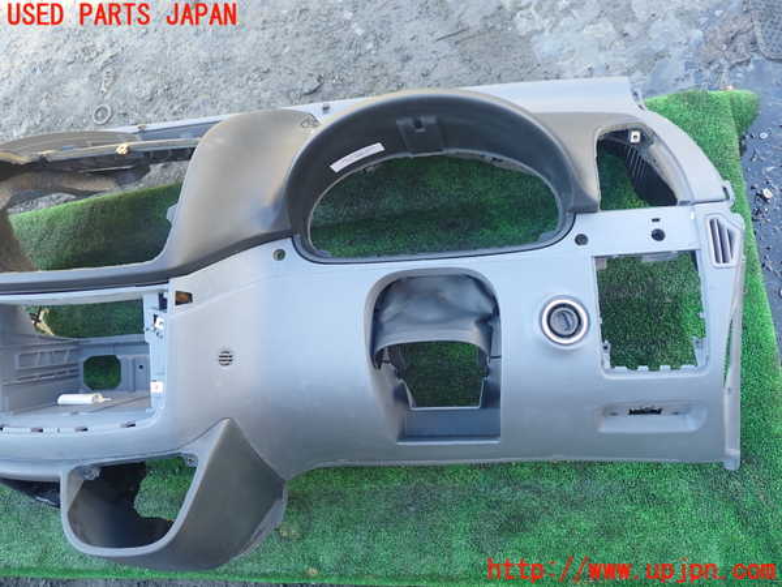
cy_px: 294
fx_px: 678
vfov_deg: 46.8
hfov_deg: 60.0
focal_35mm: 30
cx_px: 391
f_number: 2.3
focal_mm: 5.4
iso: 100
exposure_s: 1/60
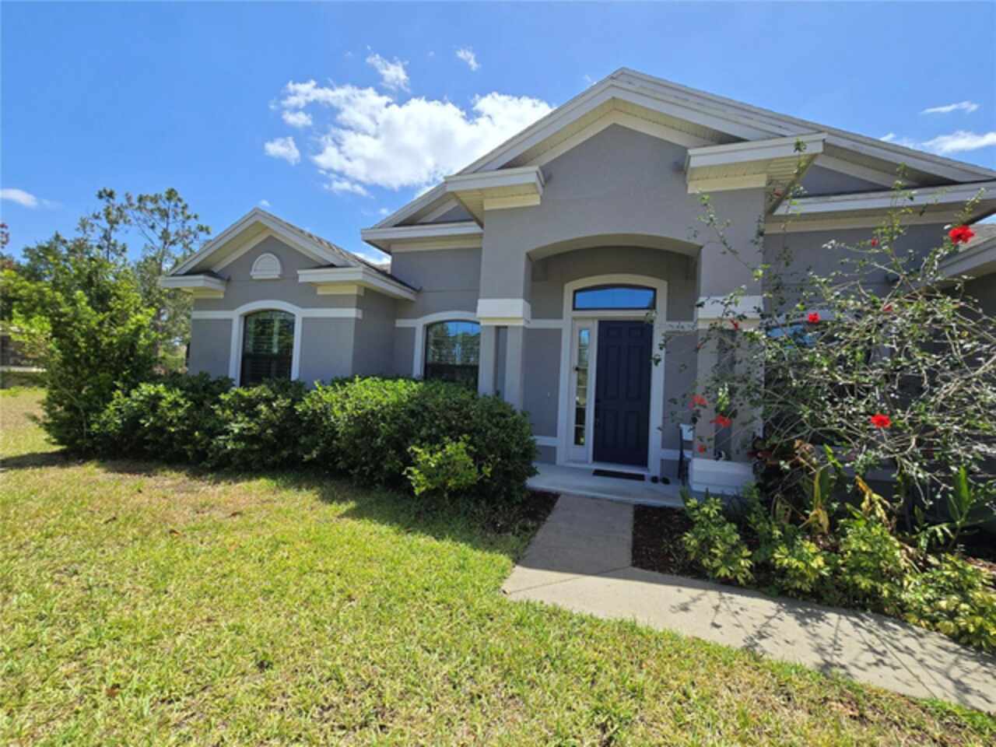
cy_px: 374
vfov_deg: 89.9
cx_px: 498
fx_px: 374
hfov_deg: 106.2
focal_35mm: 13
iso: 50
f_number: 2.2
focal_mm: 2.2
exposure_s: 1/2060
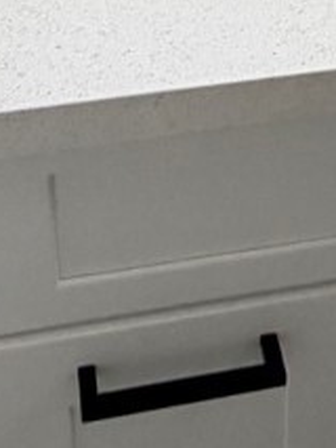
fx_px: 1306
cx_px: 323
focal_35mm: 101
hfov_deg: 14.5
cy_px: -254
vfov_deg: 17.2
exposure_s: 1/121
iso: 320
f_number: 2.2
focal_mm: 2.22
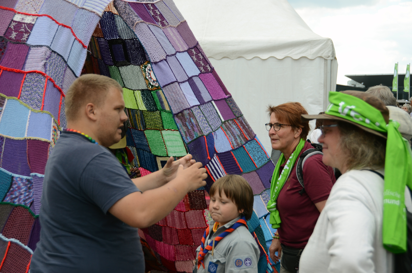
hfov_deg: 36.9
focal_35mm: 54
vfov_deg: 25.0
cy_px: 136
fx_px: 617
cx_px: 206
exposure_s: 1/1250
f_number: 4.2
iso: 400
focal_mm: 36
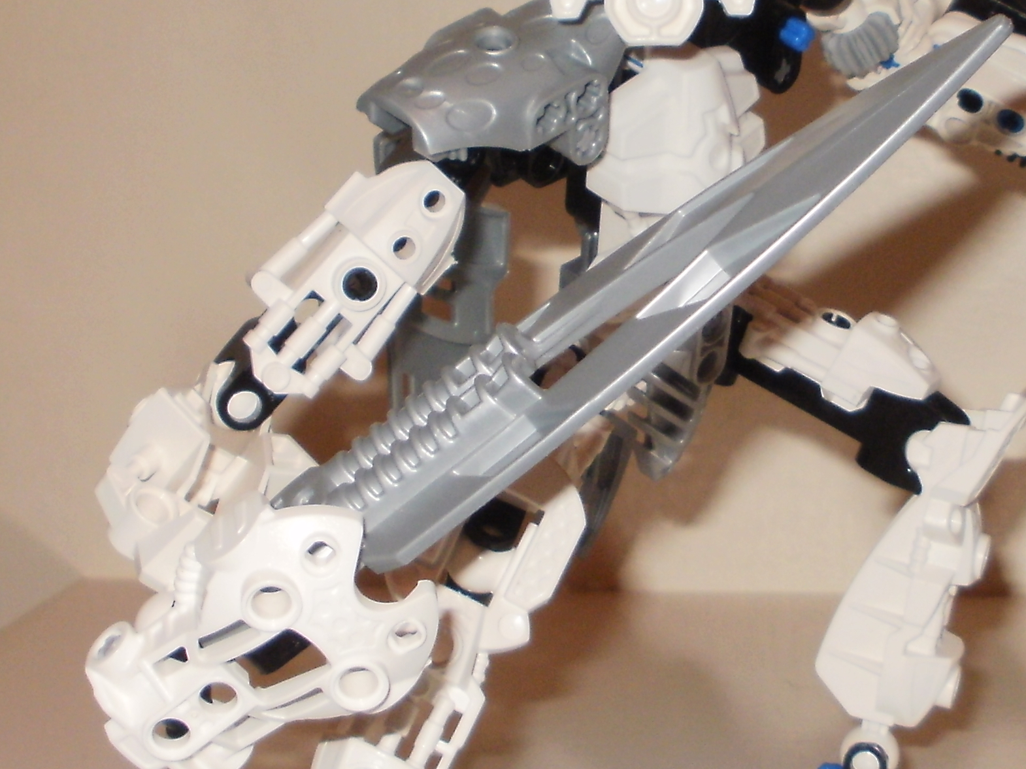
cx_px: 729
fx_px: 2697
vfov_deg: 16.2
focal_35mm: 91
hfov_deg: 21.4
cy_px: 218
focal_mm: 6.3
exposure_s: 1/30
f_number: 3.5
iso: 125
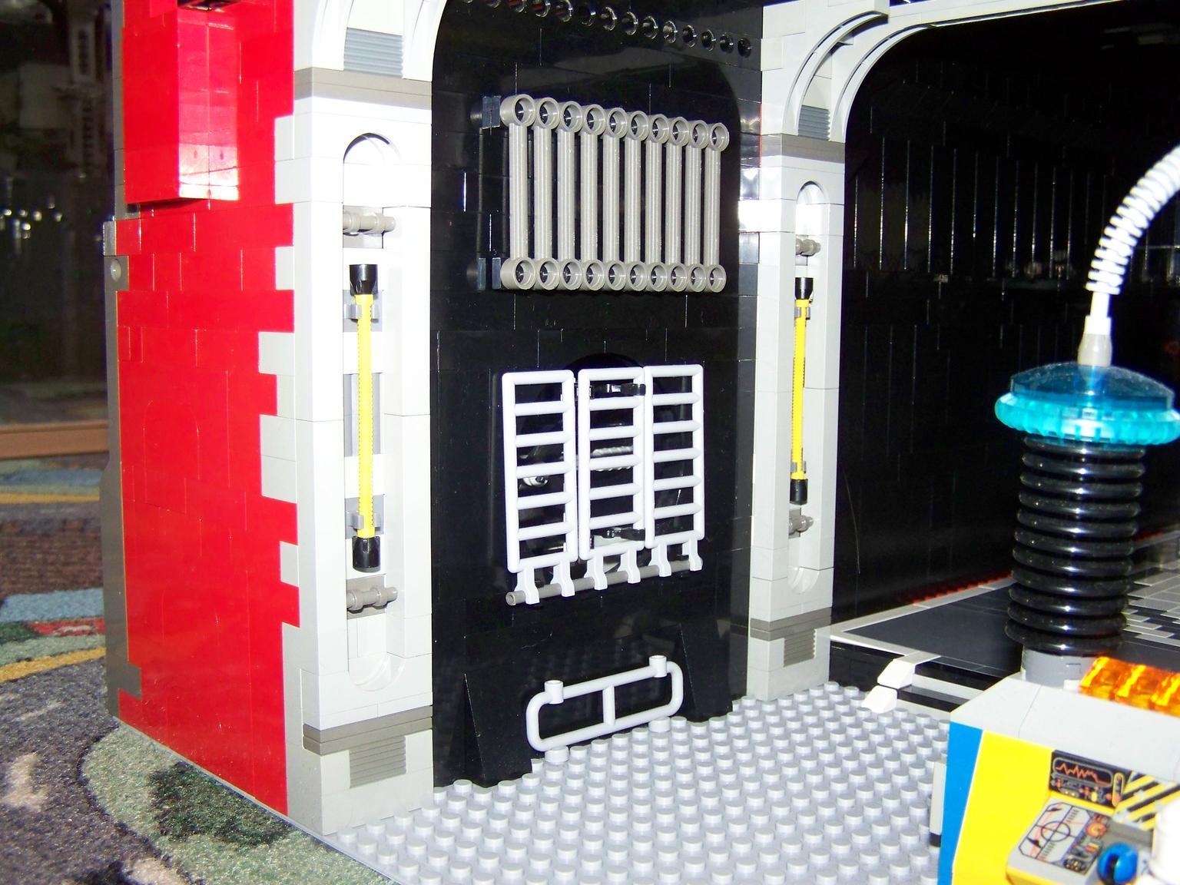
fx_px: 1295
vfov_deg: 37.7
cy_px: 442
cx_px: 590
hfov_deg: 49.0
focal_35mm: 38
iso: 200
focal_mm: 6.3
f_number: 2.8
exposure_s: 1/30
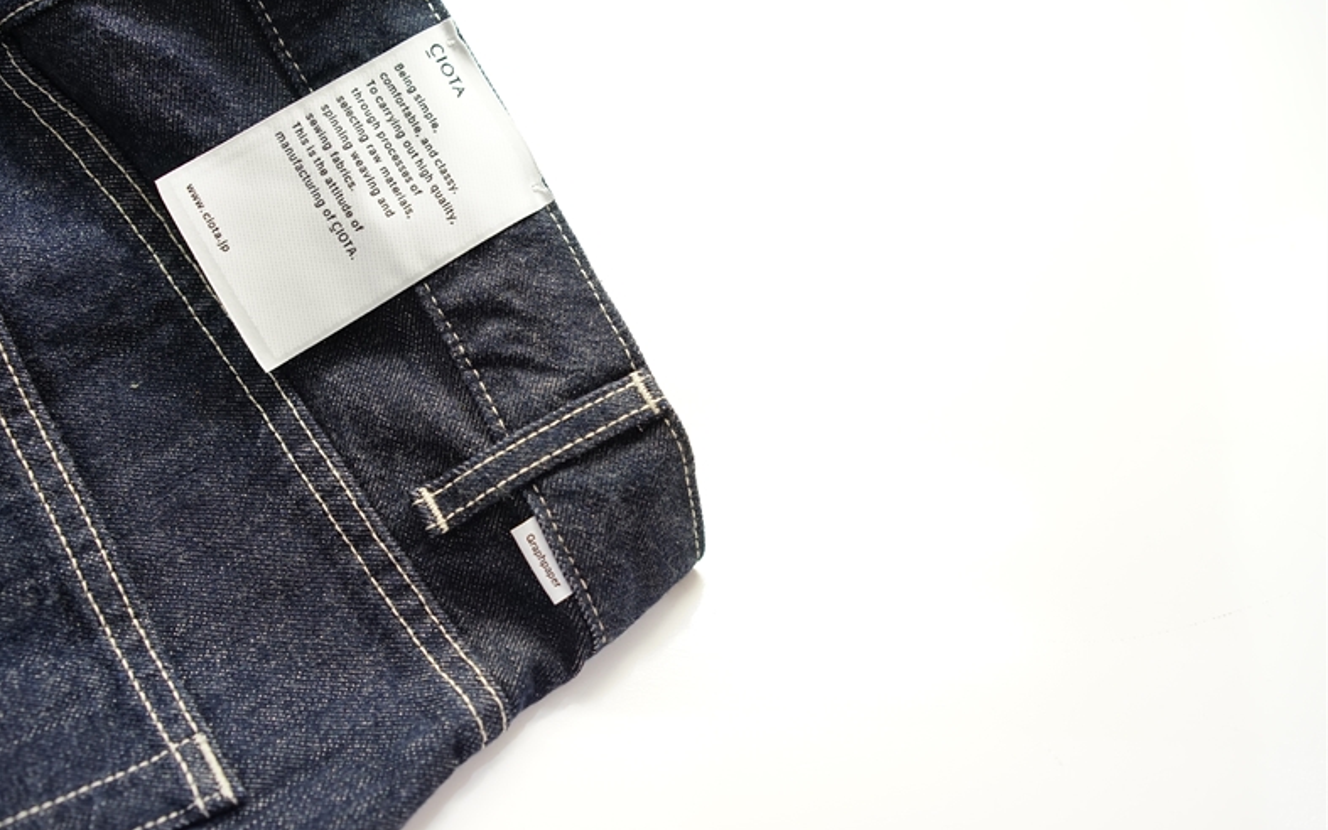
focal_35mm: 57
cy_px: 407
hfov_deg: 35.7
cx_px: 655
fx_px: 2063
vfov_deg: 22.8
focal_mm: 55
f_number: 4
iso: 800
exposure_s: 1/60
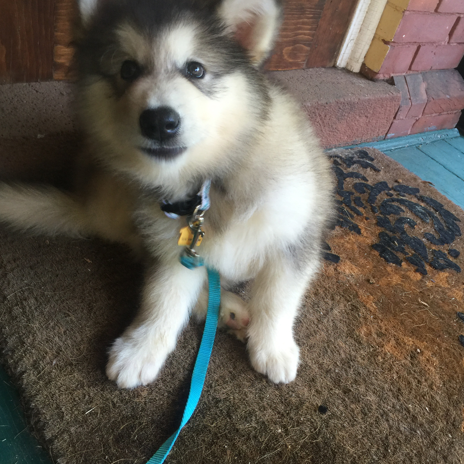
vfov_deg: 47.2
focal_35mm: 35
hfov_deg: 47.2
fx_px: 531
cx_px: 229
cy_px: 247
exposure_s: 1/15
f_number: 2.2
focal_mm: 4.15
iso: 40
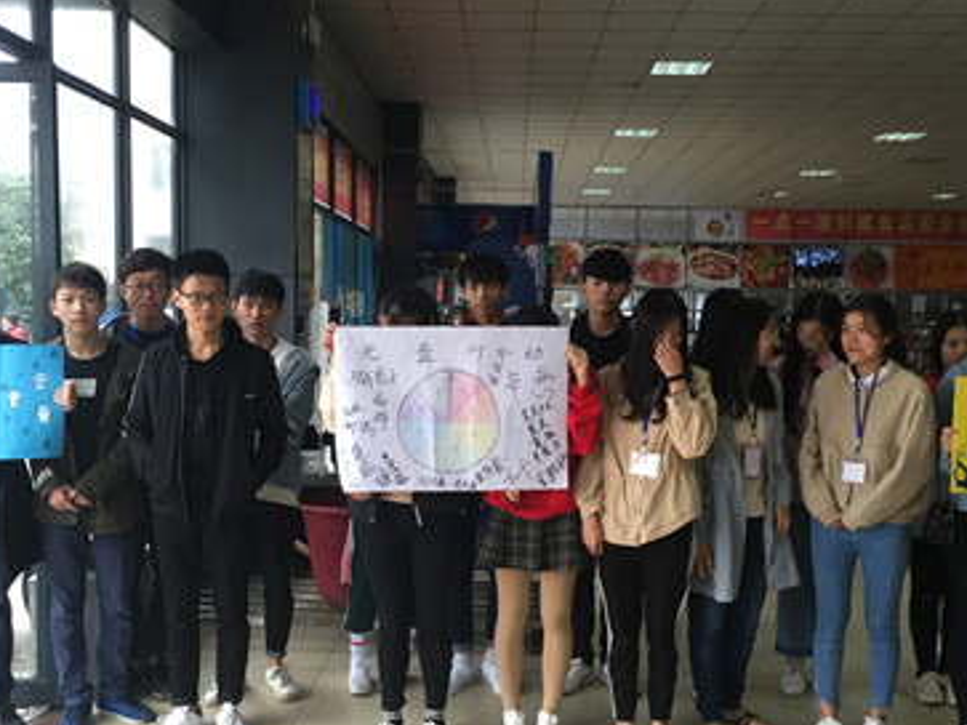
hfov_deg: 46.8
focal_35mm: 40
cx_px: 506
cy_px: 404
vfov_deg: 35.9
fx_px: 1117
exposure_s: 1/30
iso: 80
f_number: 2.2
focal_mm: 4.15
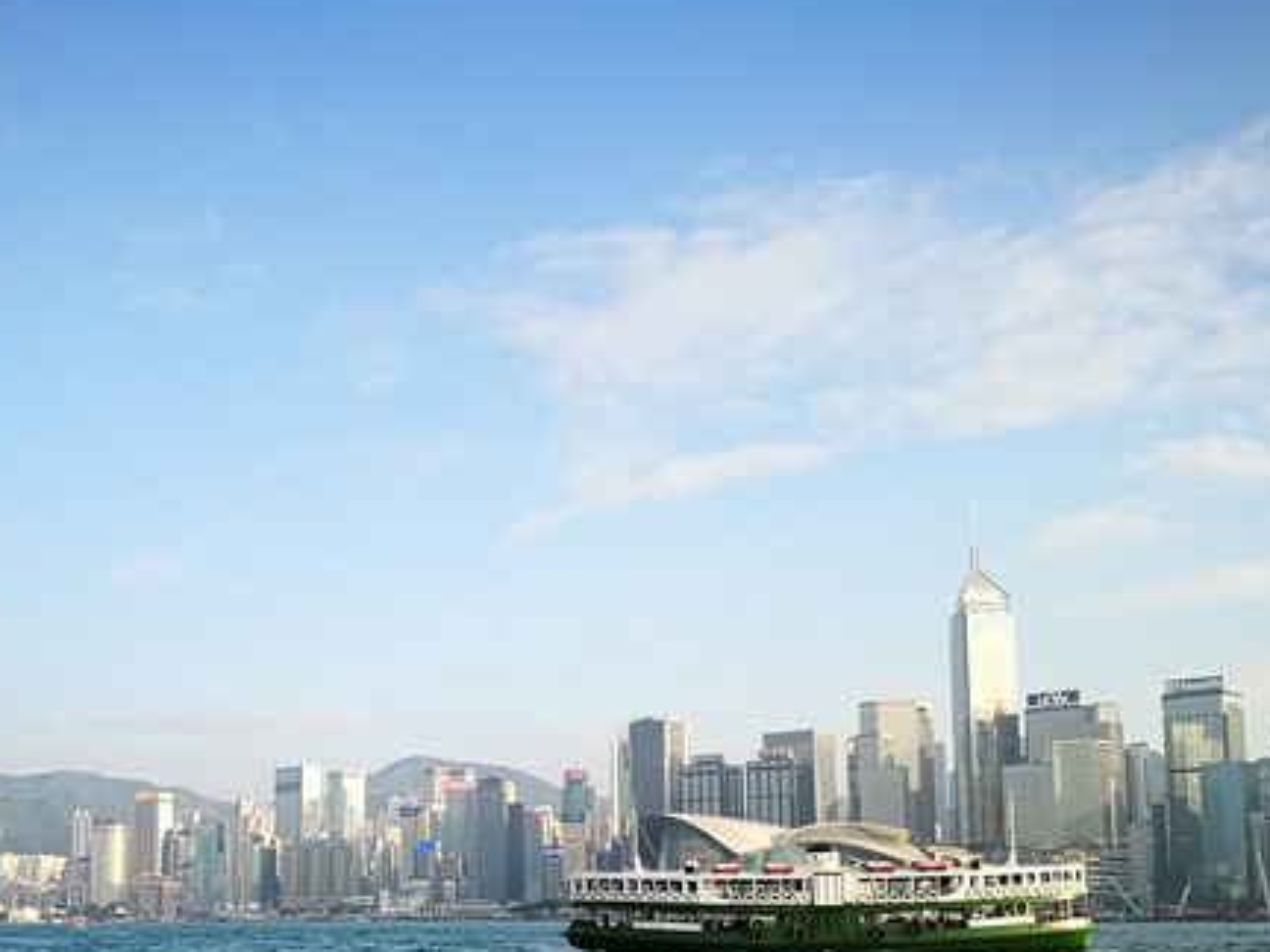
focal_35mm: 45
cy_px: 705
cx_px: 464
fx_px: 1651
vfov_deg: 31.6
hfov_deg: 41.7
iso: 50
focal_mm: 4.5
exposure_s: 1/419
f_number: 2.2
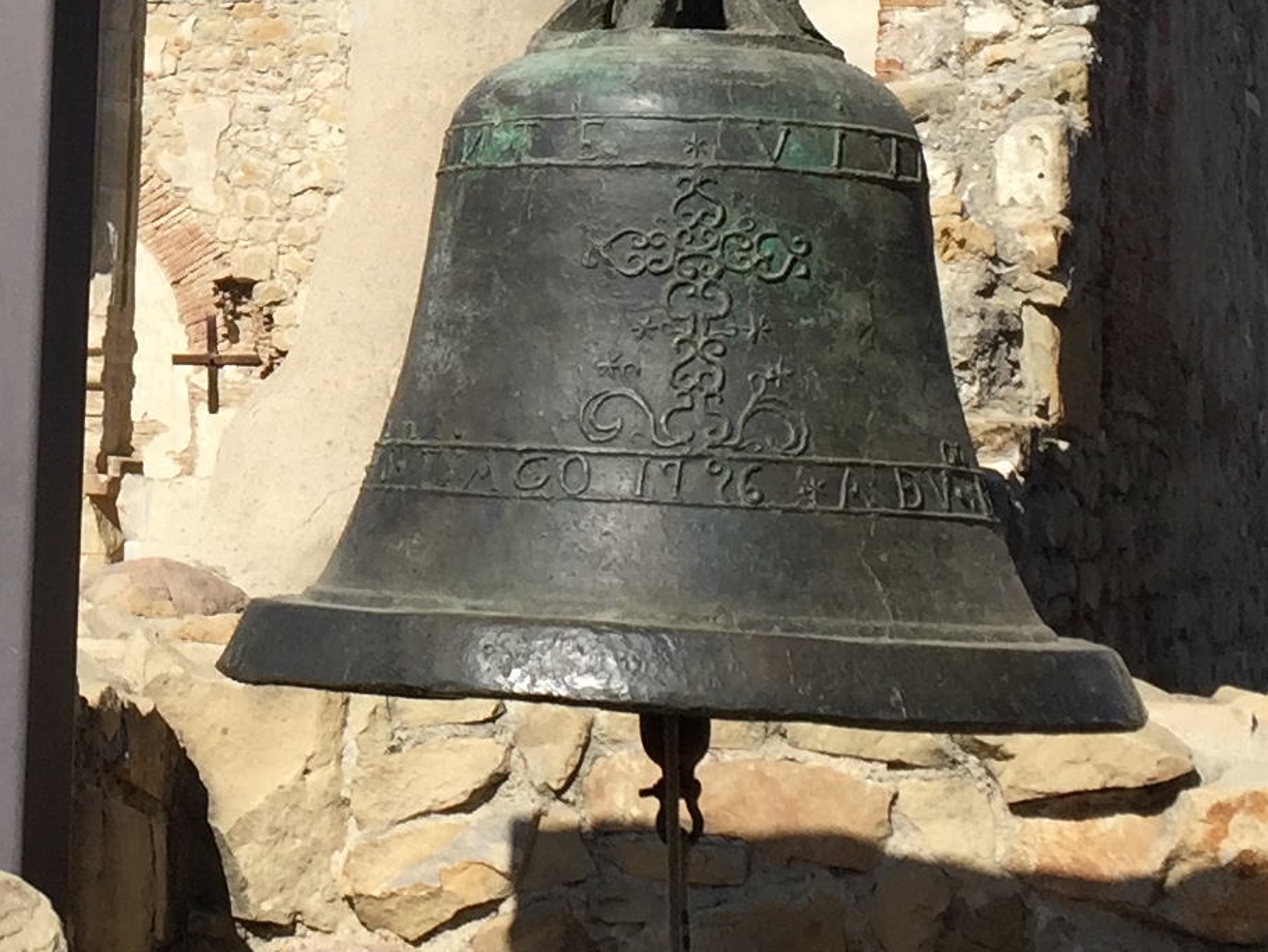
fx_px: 3811
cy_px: -46
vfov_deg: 14.0
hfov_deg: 18.3
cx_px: -75
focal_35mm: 104
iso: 32
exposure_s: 1/2825
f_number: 2.2
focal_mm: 4.15
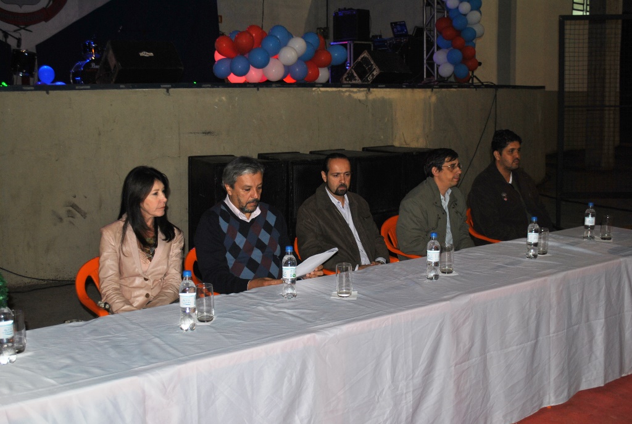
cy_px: 212
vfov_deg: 32.0
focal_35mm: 42
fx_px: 739
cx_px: 316
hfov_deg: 46.3
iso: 200
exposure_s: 1/60
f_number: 4.5
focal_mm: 28
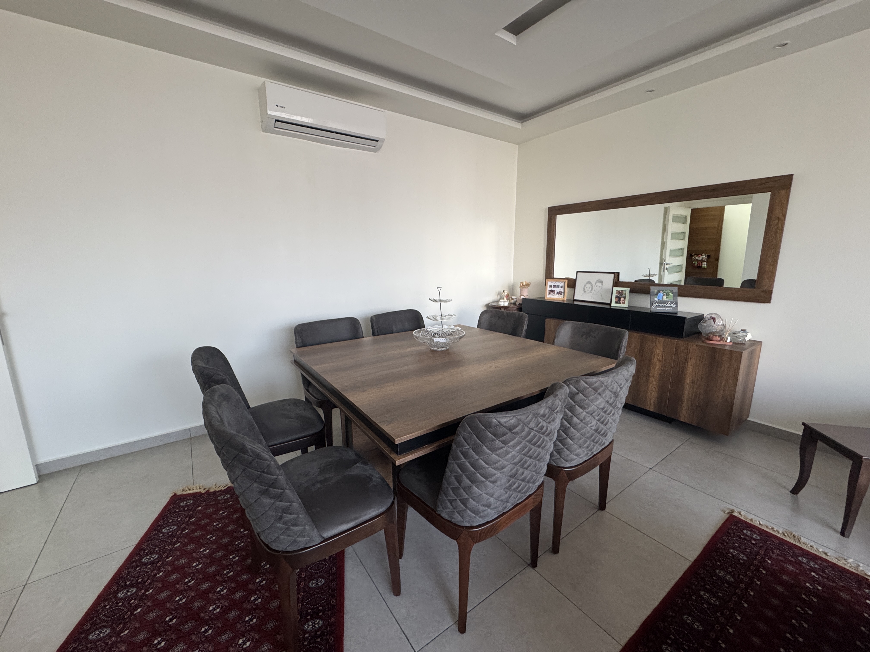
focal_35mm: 14
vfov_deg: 85.7
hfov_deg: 102.1
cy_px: 326
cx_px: 435
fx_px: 352
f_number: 2.2
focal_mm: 2.22
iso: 250
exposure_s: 1/99
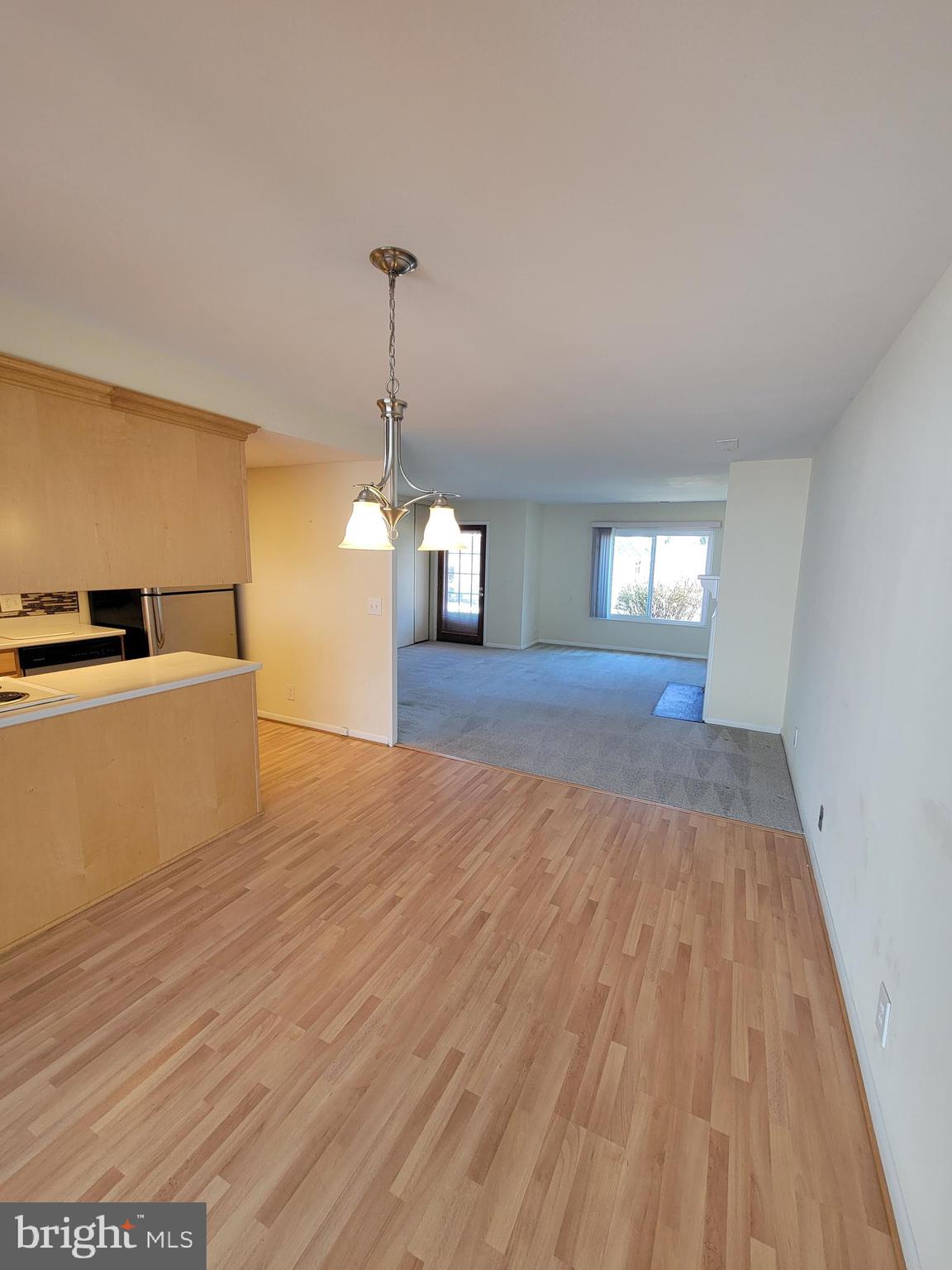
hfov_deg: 89.9
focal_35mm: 13
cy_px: 635
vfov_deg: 106.2
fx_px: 477
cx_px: 476
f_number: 2.2
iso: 100
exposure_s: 1/60
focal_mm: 2.2
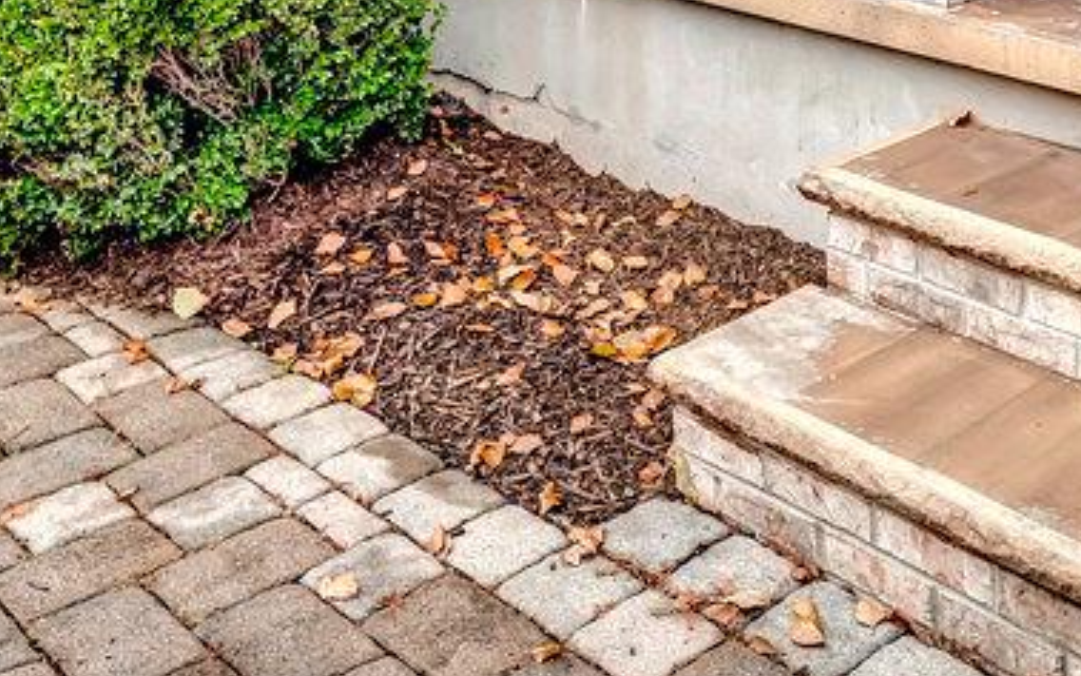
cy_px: -424
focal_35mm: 55
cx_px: 707
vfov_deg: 19.5
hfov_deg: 36.6
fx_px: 1621
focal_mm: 16
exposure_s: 1/400
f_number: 5.6
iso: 320
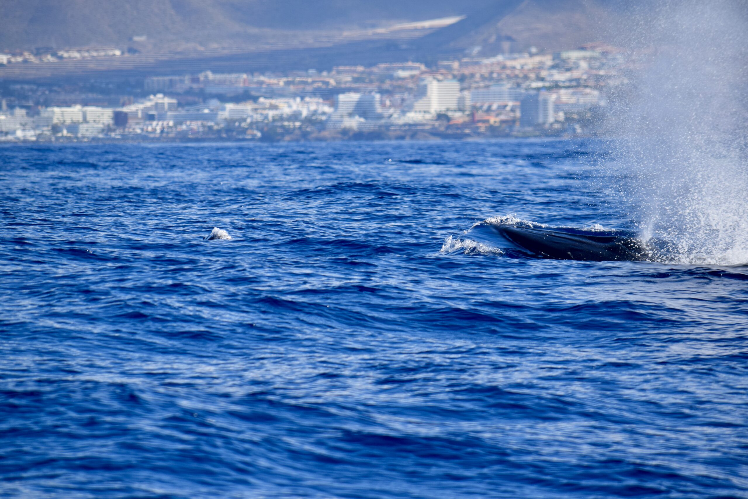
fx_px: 6857
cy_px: 250
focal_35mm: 330
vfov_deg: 4.2
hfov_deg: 6.2
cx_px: 374
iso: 400
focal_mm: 220
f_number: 7.1
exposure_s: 1/1600
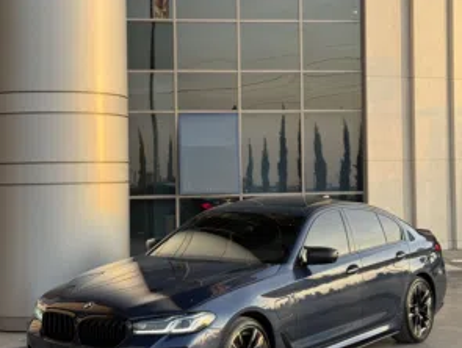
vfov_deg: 22.6
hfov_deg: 29.8
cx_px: 229
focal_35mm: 65
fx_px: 869
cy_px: 157
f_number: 1.78
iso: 80
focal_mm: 6.76
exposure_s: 1/384
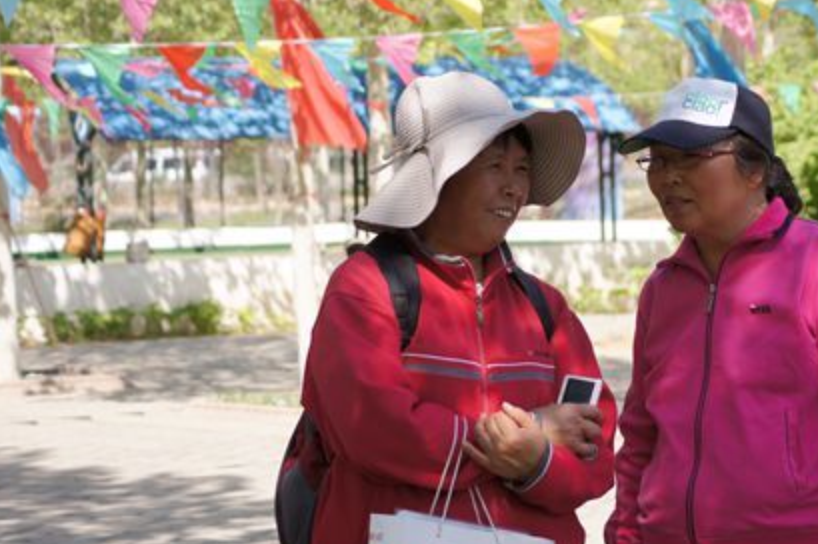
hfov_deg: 13.3
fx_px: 3496
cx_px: 578
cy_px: 267
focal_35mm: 154
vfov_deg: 8.9
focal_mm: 70
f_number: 5.6
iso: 100
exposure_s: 1/250
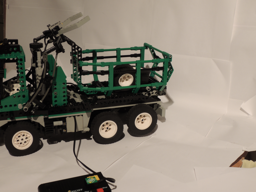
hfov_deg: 40.4
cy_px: 96
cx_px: 128
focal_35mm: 47
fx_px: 348
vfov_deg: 30.9
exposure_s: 1/2.5
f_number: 6.2
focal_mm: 8.3
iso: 100
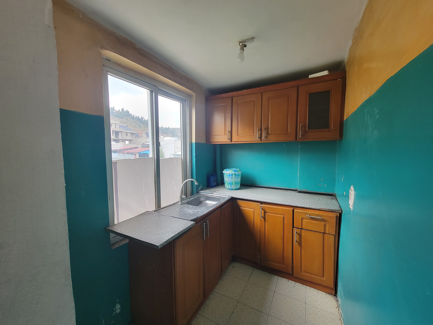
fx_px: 163
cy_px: 162
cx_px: 216
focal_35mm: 13
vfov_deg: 89.9
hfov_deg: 106.2
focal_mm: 2.2
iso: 125
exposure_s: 1/60
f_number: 2.2
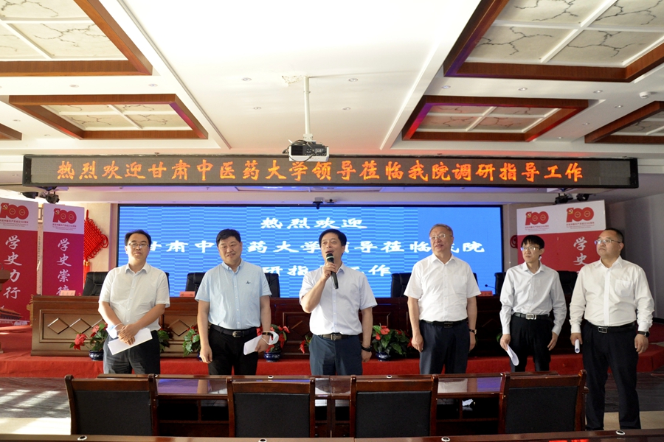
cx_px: 332
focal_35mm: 27
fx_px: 498
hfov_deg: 67.4
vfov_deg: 47.9
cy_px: 221
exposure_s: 1/125
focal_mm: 18
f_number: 4.5
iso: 1600
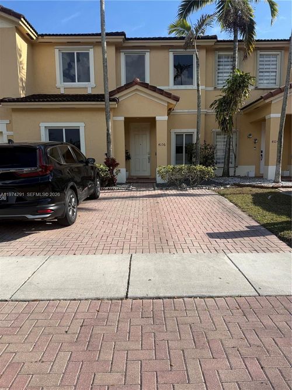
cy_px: 195
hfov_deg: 56.8
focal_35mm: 24
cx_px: 146
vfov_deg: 71.6
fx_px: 270
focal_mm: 6.76
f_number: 1.78
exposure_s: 1/4673
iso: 80
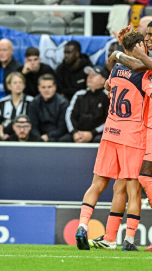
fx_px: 6953
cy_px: 133
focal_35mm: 970
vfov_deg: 2.2
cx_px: 126
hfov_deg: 1.3
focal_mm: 400
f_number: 4
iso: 3200
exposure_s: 1/1250
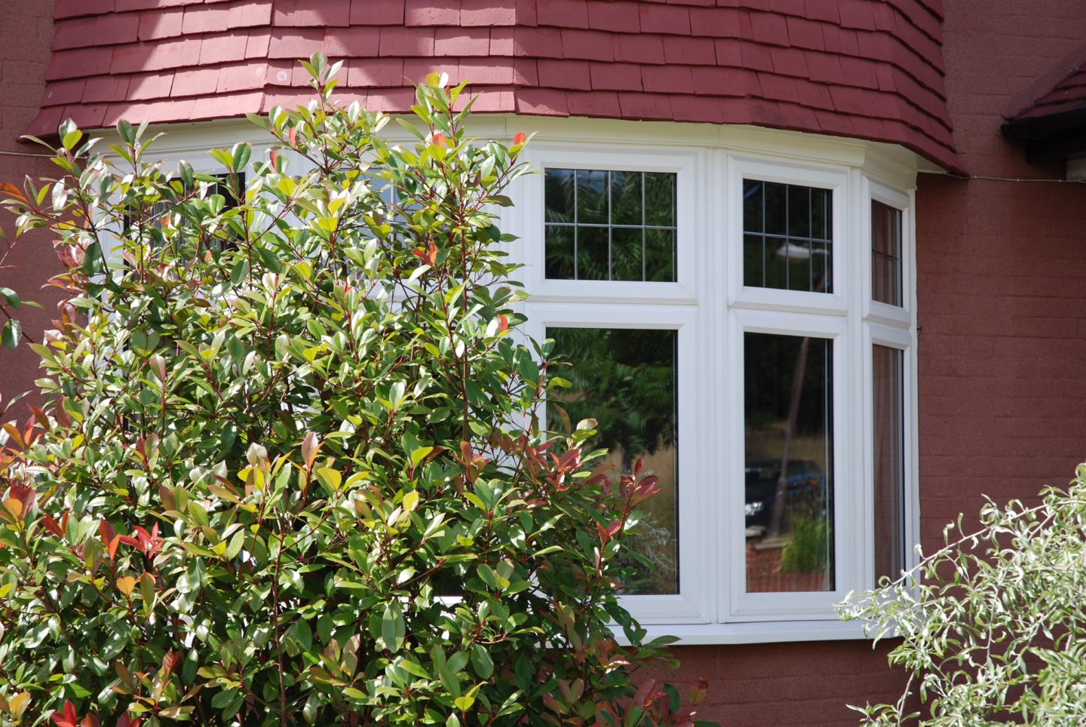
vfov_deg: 15.2
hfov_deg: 22.6
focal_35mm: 90
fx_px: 2718
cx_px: 543
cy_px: 364
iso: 200
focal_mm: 60
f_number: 5
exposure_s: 1/400
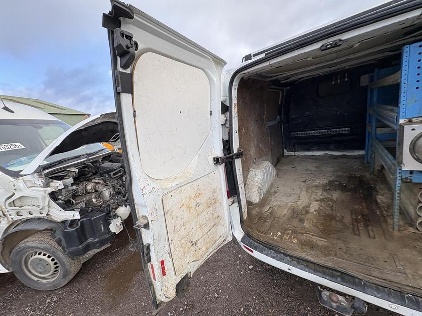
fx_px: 171
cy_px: 158
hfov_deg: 102.1
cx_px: 211
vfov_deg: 85.7
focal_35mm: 14
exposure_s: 1/281
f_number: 2.2
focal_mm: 2.22
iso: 40
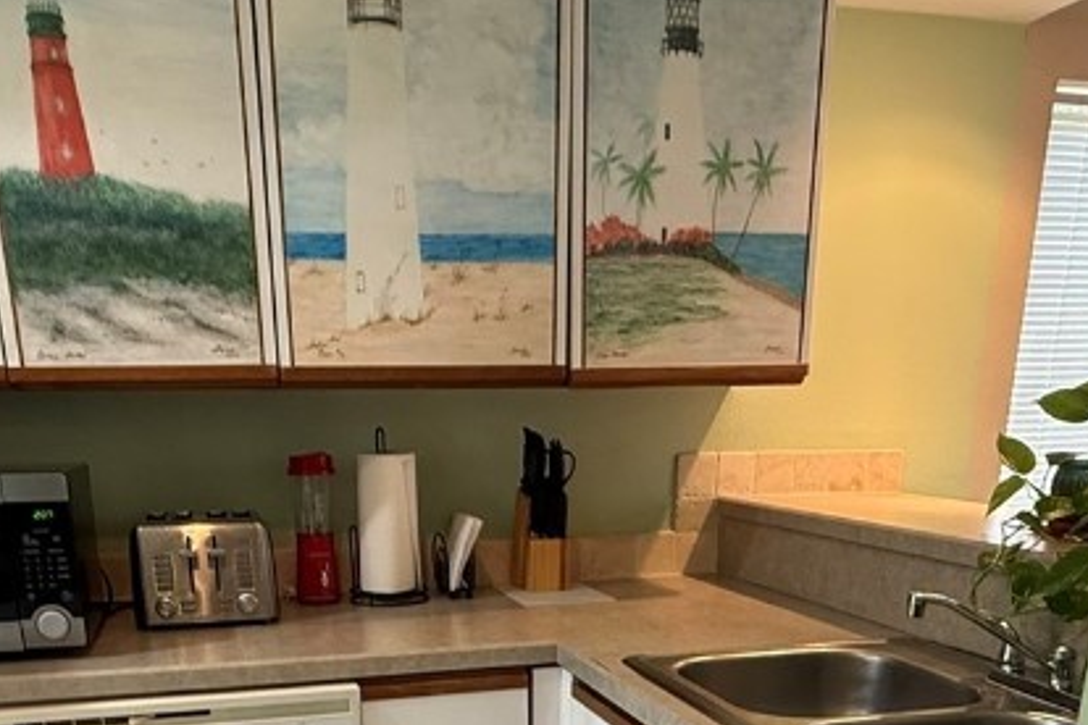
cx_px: 494
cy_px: 780
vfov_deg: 32.8
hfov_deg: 53.1
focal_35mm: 36
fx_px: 1088
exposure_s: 1/60
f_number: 2.2
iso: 250
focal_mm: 2.22
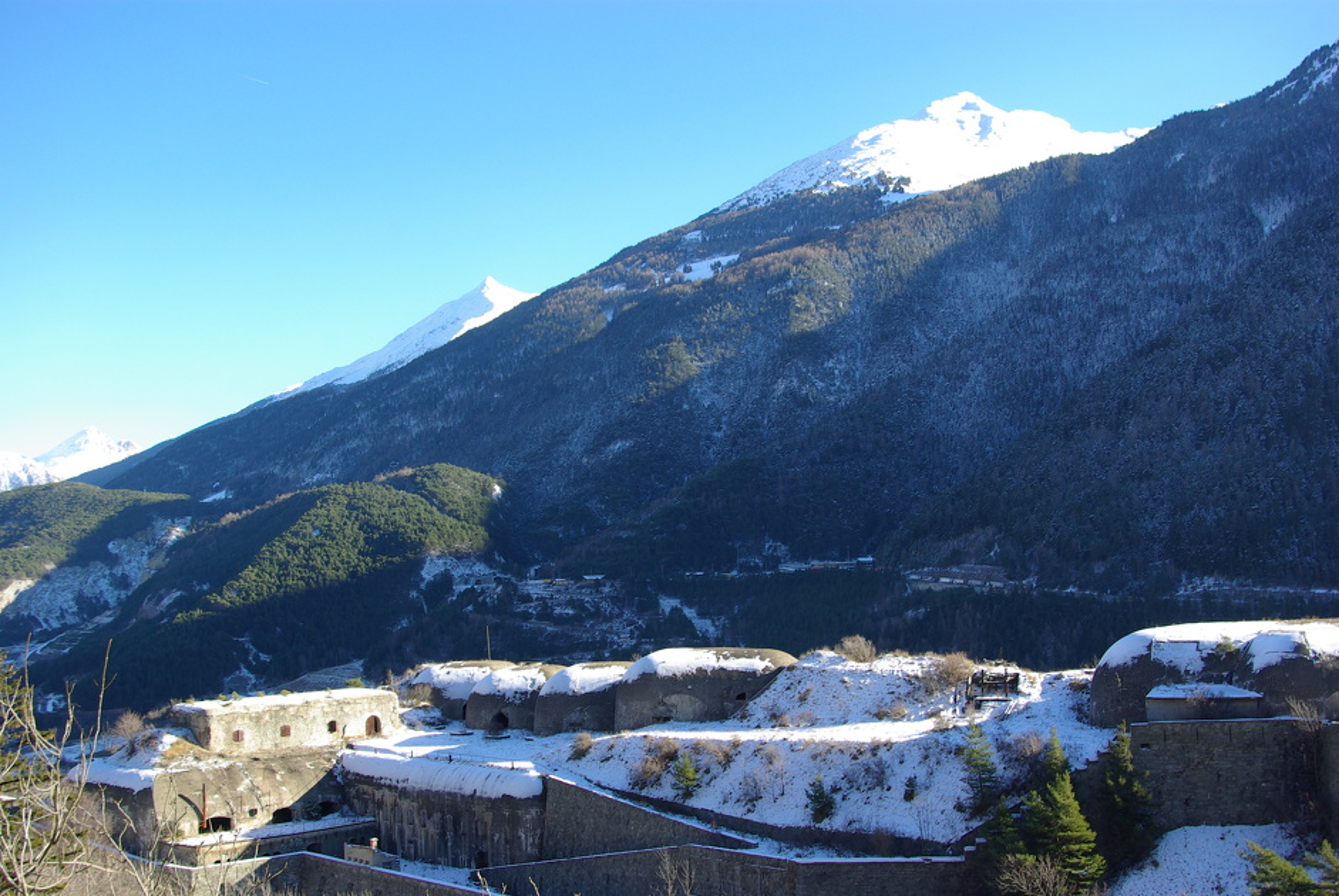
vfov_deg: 34.3
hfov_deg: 49.5
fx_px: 1452
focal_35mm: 39
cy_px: 448
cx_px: 670
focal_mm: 26
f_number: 6.7
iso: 100
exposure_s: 1/125
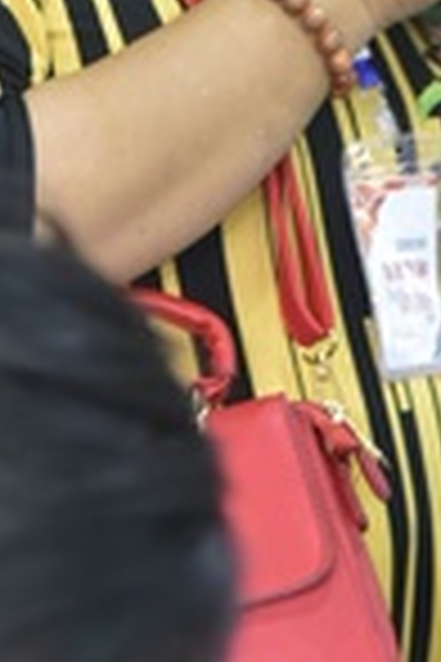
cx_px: 32
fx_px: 9756
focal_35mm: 531
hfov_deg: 2.6
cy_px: -387
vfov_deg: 3.9
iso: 2000
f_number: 4
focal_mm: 120
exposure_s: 1/40
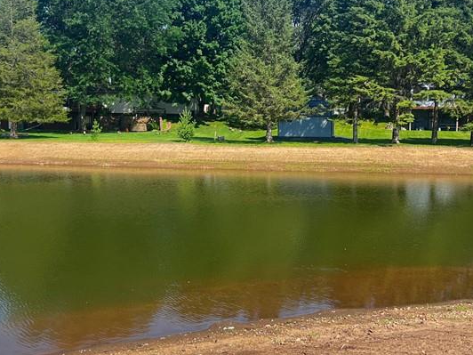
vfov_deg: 29.1
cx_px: 257
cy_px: 186
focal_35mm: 50
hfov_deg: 38.2
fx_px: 683
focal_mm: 5.7
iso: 50
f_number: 1.5
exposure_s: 1/1029
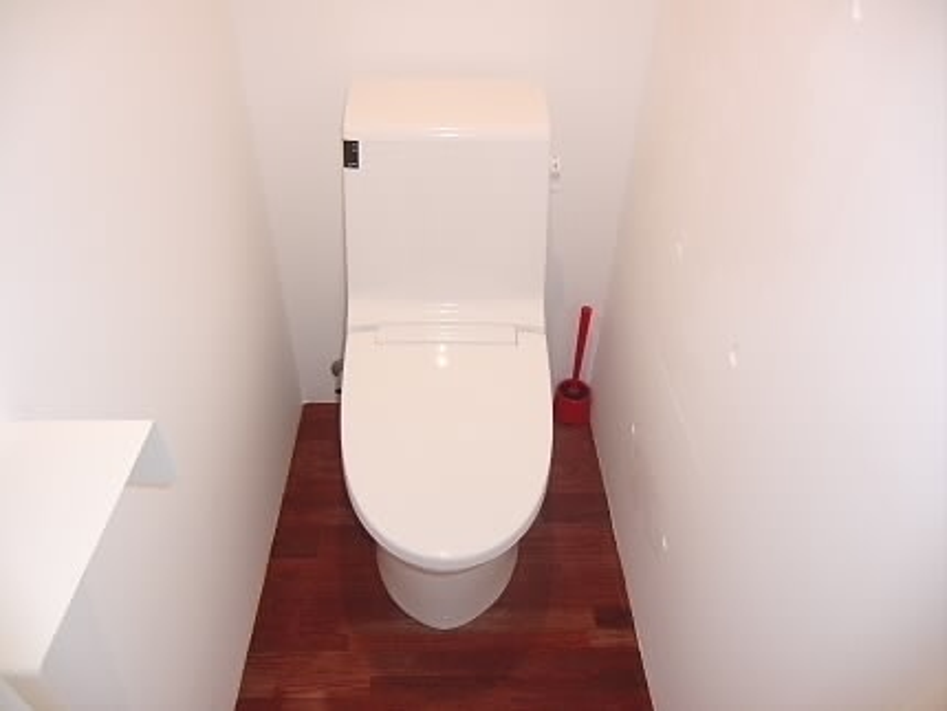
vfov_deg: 56.9
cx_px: 474
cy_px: 356
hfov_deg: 71.6
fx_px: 657
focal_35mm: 24
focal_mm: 4.3
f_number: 3.2
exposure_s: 1/40
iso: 400
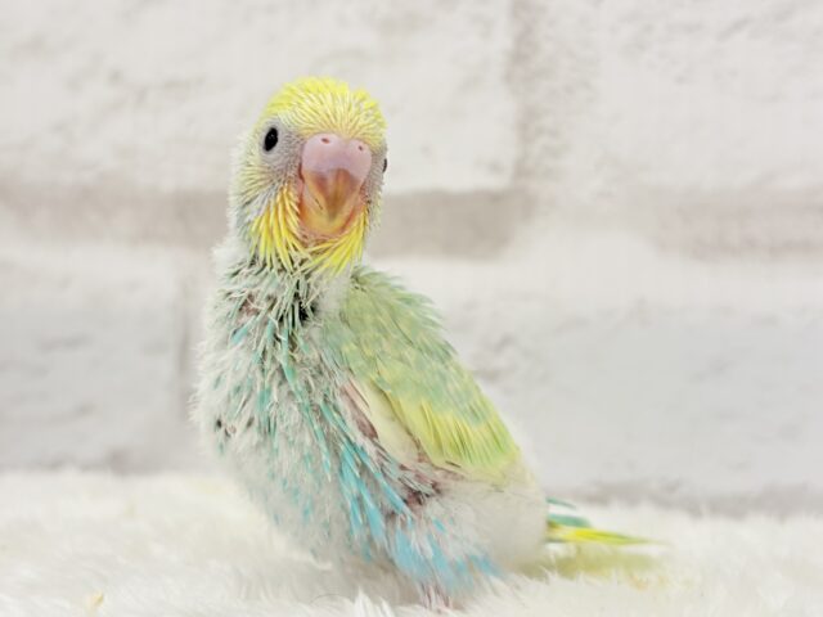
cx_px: 412
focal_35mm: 52
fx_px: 1236
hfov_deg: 36.8
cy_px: 308
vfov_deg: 28.0
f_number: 1.6
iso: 40
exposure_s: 1/50
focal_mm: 5.96
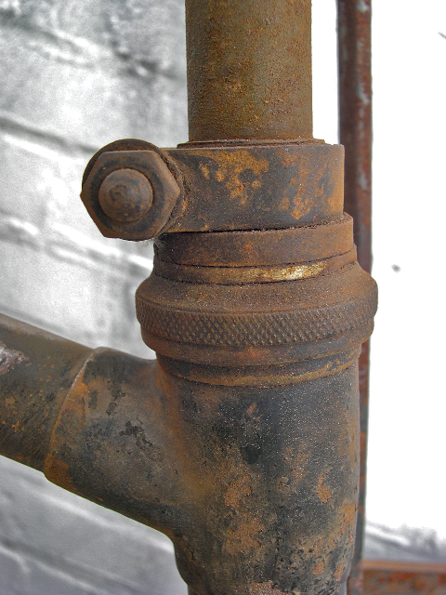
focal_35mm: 38
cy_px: 298
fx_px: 653
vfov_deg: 49.0
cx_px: 223
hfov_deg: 37.7
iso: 100
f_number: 7.6
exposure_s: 1/60
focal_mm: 8
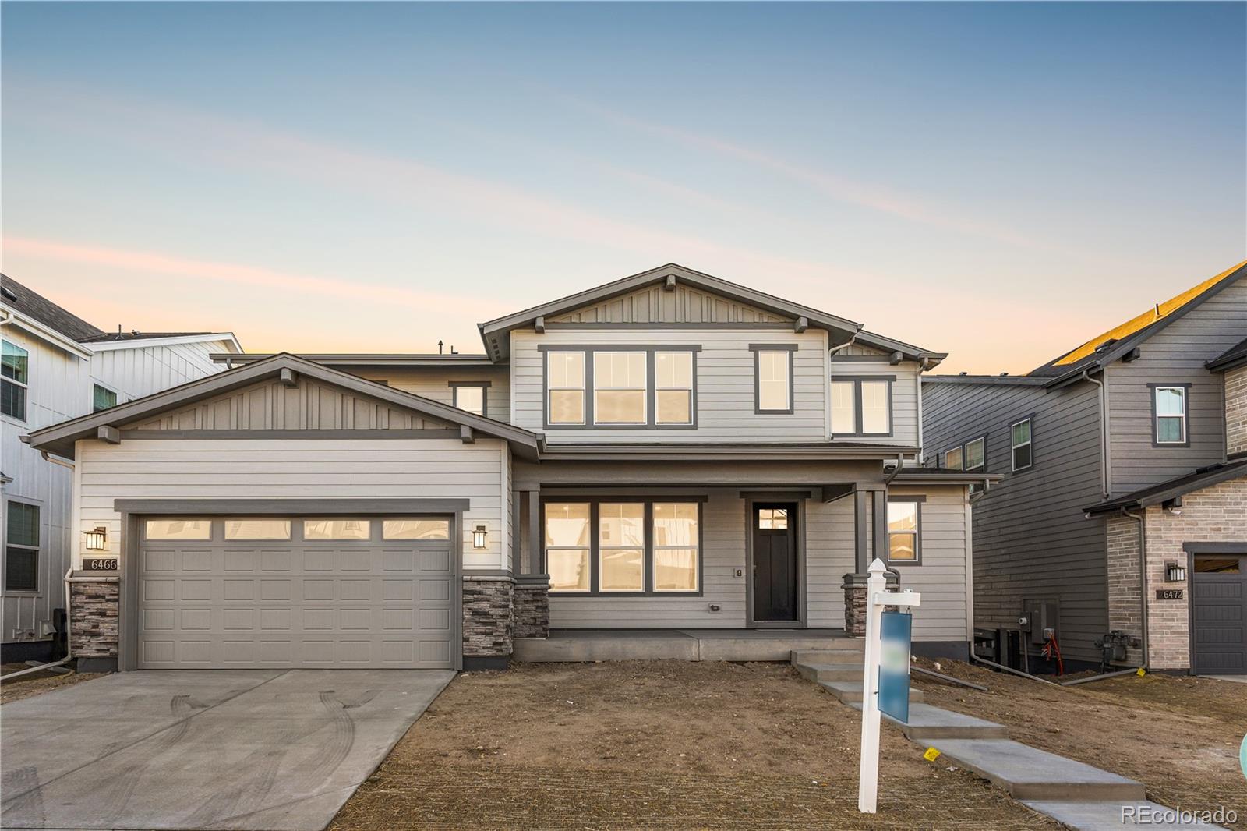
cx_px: 624
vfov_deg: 64.5
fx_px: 658
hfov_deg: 86.9
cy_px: 416
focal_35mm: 19
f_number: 8
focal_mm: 19
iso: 400
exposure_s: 1/250
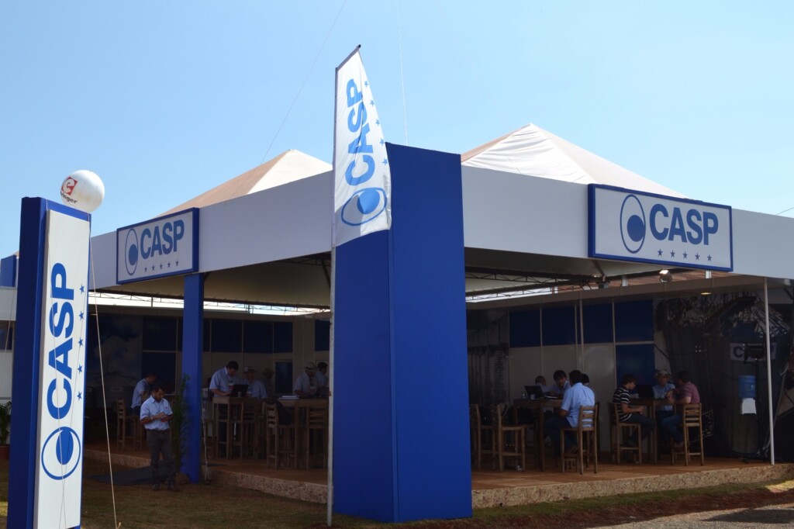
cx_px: 397
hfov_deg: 61.9
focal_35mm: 30
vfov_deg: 43.6
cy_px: 264
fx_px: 661
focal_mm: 20
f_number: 8
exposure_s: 1/250
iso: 100
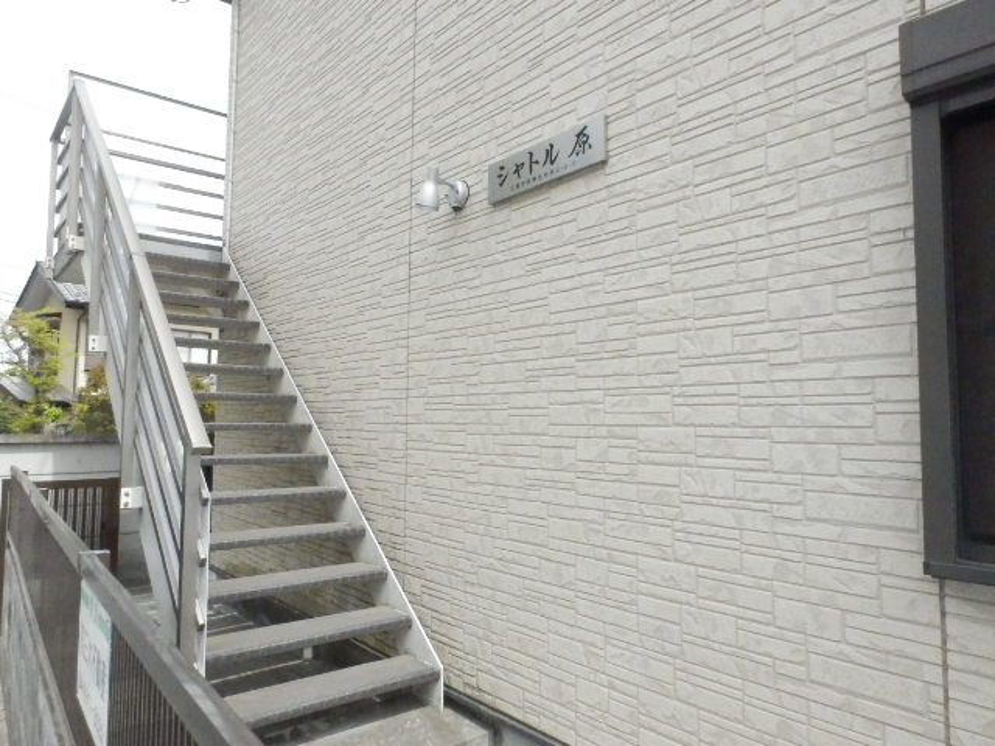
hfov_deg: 71.6
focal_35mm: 24
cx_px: 498
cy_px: 373
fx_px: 690
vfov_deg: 56.8
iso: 3200
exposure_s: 1/2000
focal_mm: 4.2
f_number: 7.9
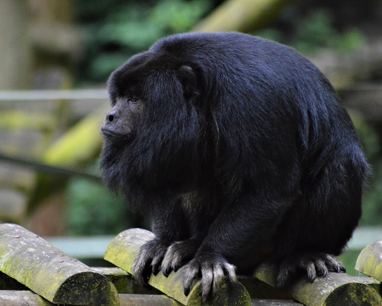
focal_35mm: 373
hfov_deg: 5.2
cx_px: 206
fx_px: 4218
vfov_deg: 4.2
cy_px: 153
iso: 3200
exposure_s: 1/640
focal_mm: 220
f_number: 5
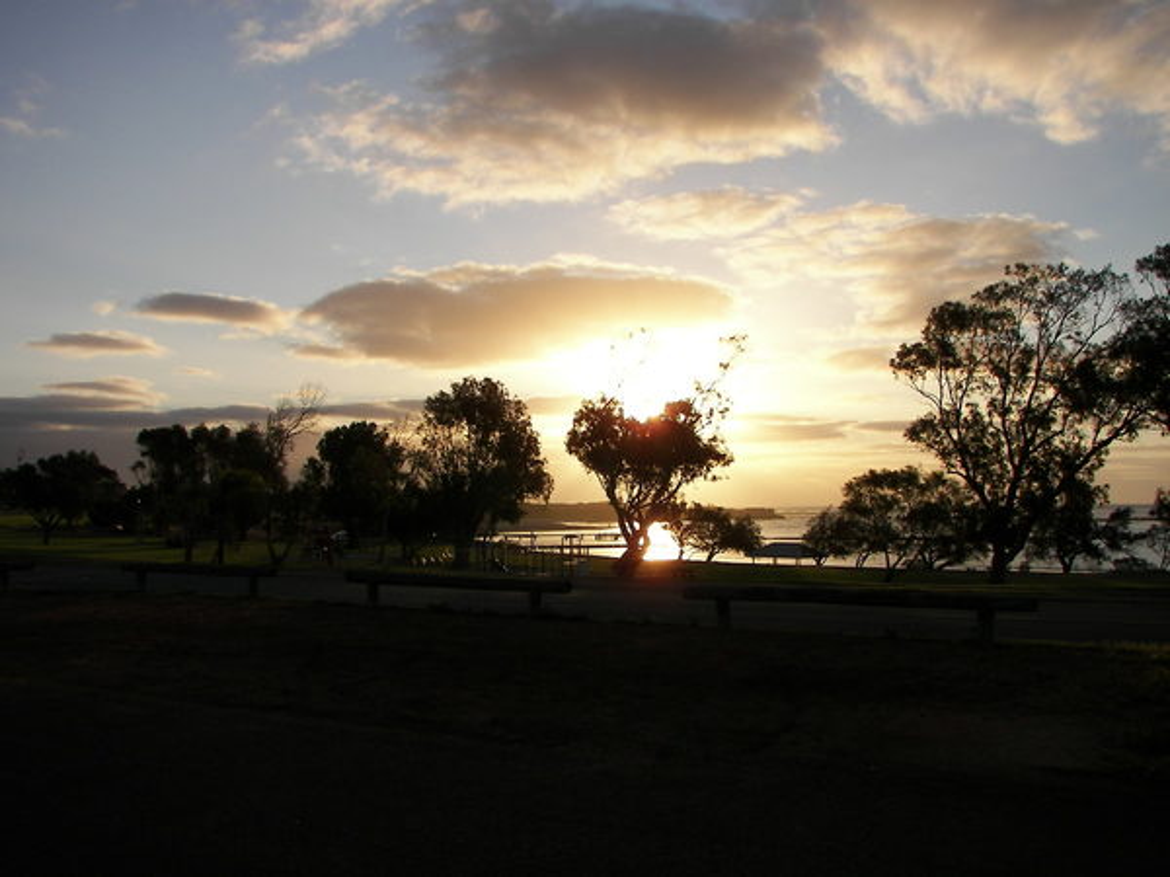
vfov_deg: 39.7
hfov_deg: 51.4
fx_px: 1217
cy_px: 438
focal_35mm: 36
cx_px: 585
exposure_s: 1/640
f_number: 4
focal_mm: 6
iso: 50
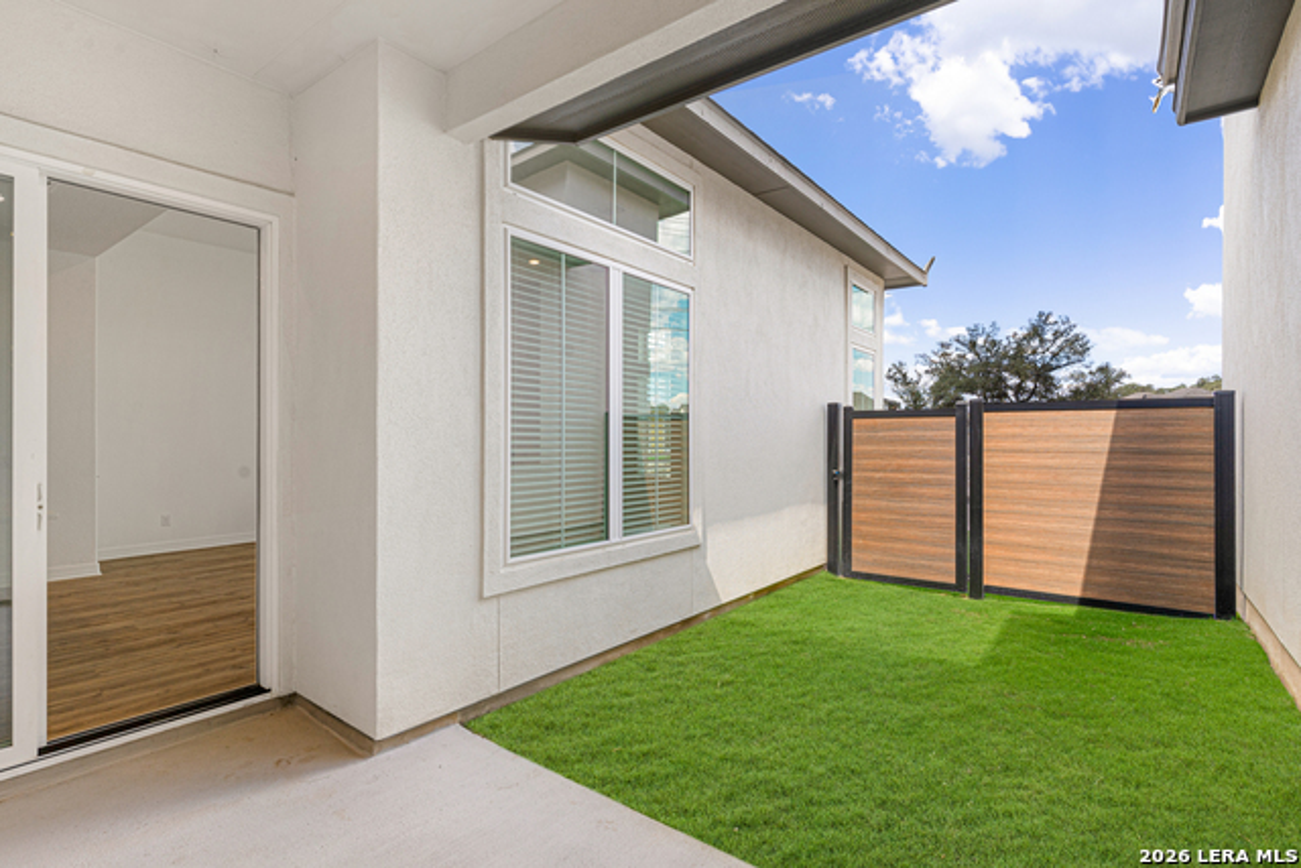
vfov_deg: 70.5
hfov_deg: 93.3
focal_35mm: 17
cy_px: 434
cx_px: 650
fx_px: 614
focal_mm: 17
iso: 100
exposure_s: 1/13
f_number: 9
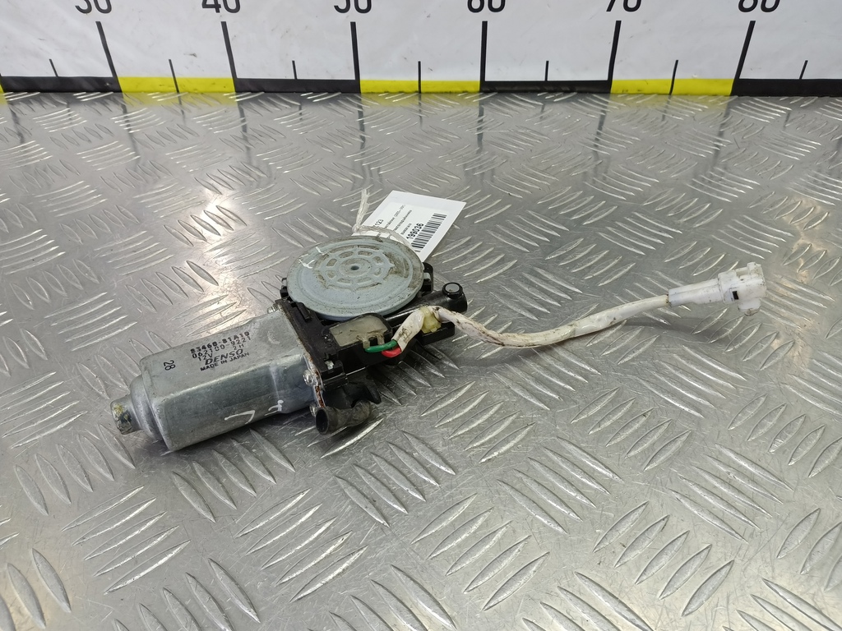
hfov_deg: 73.9
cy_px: 316
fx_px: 559
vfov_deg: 58.9
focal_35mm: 23
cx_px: 421
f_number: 1.6
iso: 124
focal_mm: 4.11
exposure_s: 1/50
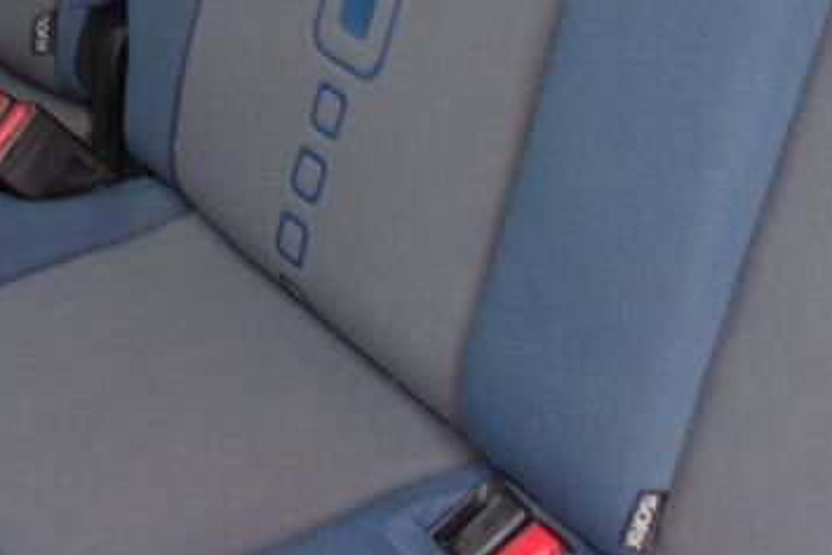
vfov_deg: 16.1
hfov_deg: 25.0
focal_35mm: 81
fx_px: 1872
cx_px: 543
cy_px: -138
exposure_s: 1/30
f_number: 1.8
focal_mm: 10.4
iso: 125
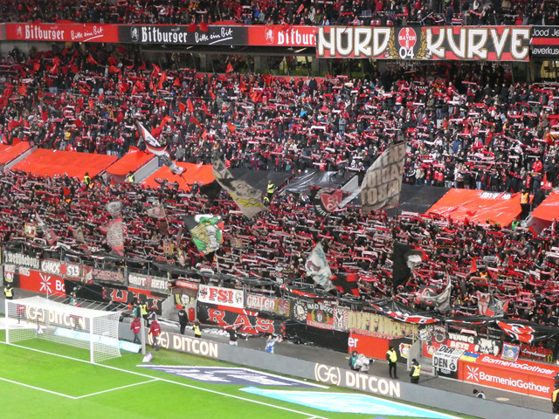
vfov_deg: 16.4
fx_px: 1453
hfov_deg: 21.8
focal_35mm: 90
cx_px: 280
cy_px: 210
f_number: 4.9
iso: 1600
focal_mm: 16.1
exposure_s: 1/40
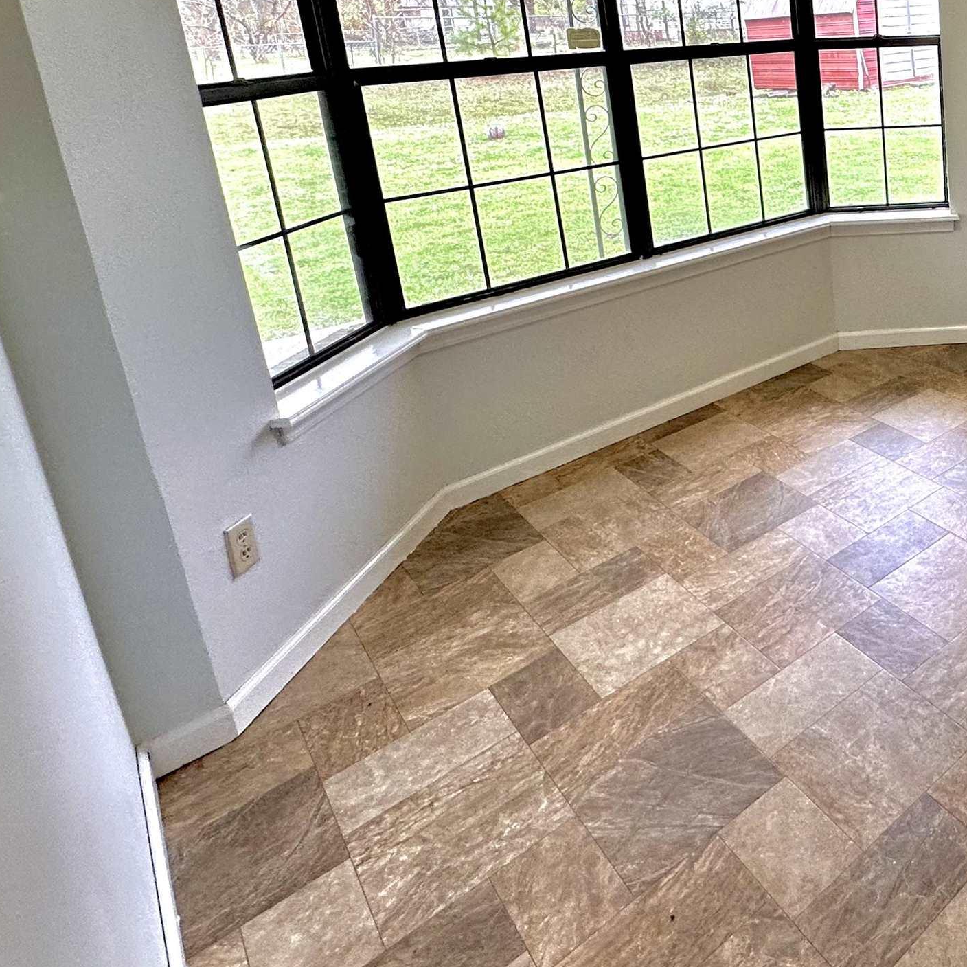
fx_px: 853
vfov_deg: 54.8
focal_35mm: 27
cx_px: 1014
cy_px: 189
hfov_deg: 46.7
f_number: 2.2
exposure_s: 1/120
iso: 125
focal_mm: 2.22
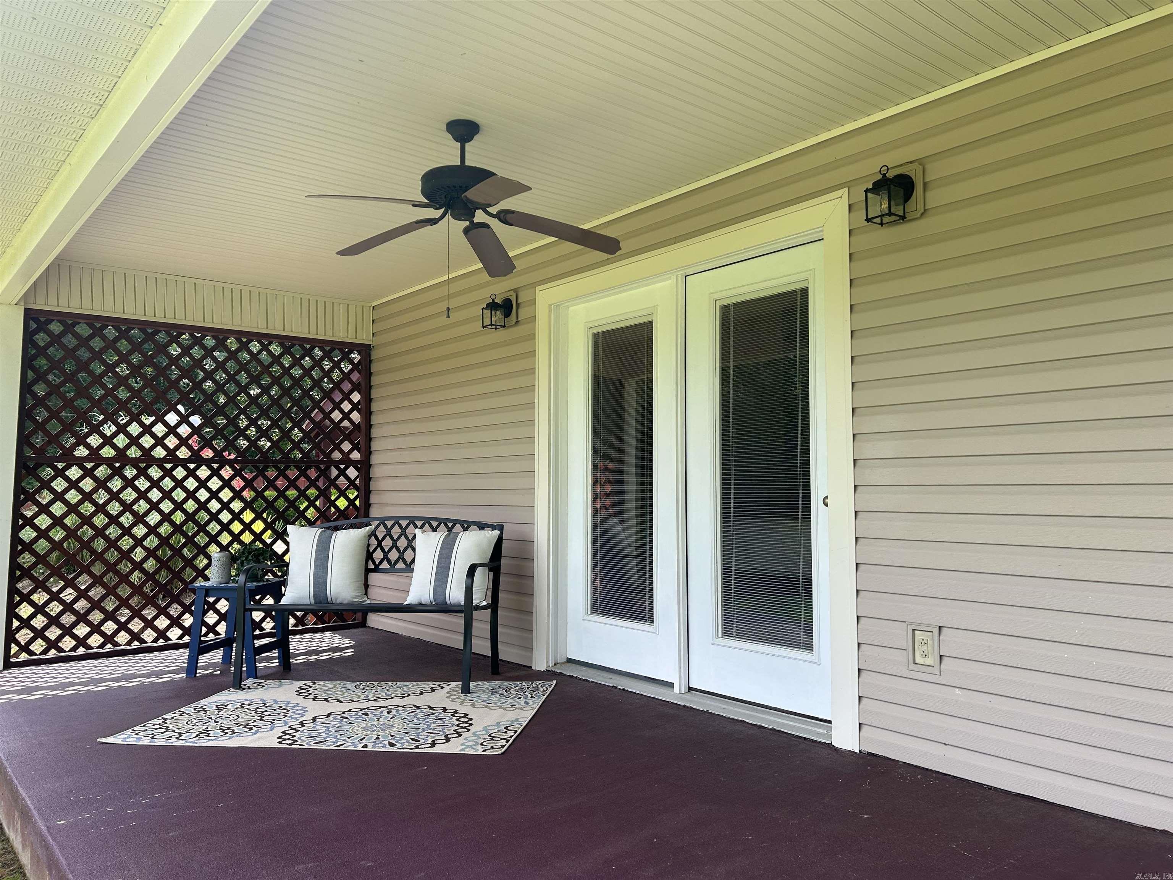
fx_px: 881
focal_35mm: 26
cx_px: 586
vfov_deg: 53.1
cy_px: 440
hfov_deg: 67.3
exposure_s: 1/814
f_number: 1.5
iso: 50
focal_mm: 5.7
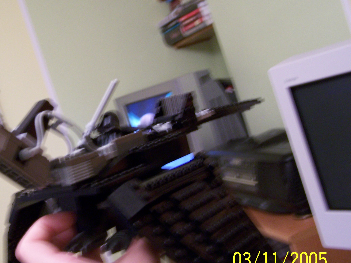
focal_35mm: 53
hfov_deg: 35.7
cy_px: 125
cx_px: 109
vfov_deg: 27.5
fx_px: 537
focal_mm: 6.3
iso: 140
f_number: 2.8
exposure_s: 1/8
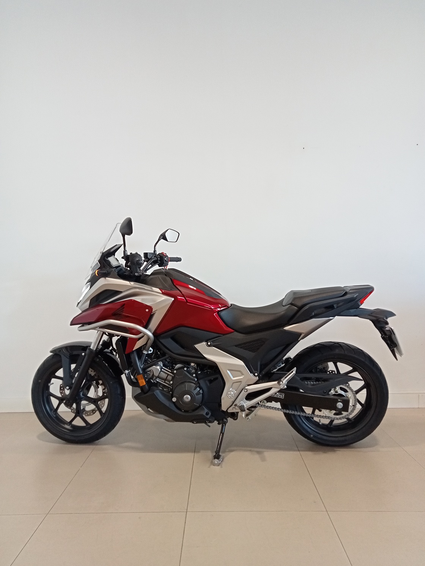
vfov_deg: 63.4
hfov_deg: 49.8
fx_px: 458
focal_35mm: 28
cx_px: 212
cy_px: 283
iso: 149
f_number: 2.2
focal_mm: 3.46
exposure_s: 1/33.3
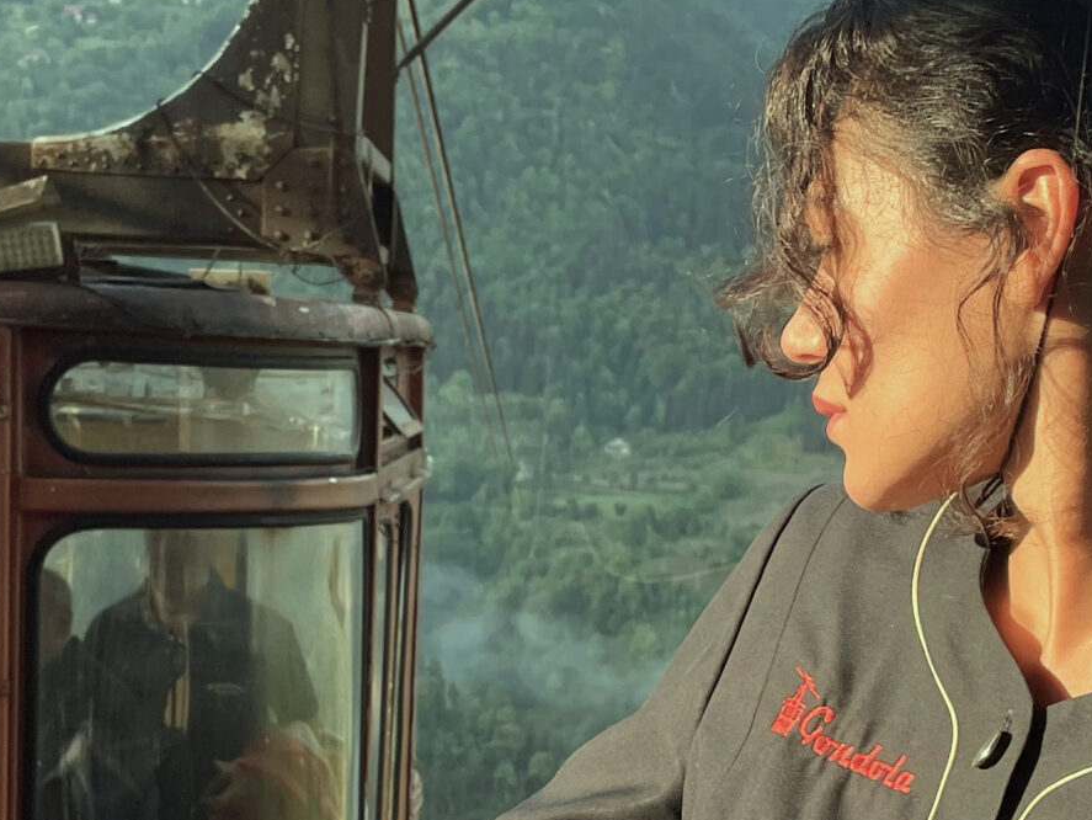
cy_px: 661
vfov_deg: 19.4
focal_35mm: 75
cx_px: 437
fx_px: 2367
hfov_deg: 25.9
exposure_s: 1/1024
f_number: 1.6
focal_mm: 4.2
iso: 32
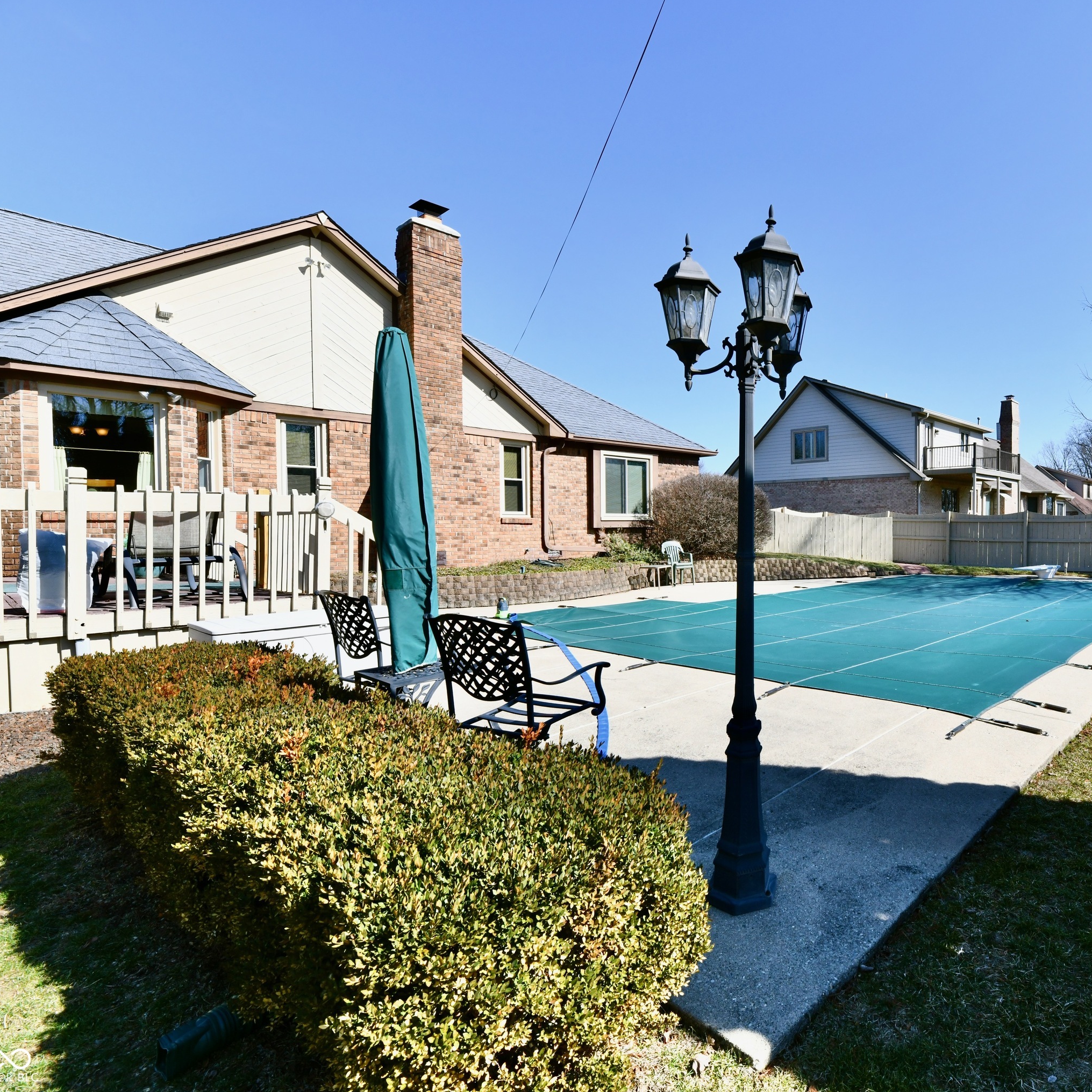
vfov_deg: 80.7
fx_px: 642
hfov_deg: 76.2
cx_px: 786
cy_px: 546
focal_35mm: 18
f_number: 13
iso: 640
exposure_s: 1/640
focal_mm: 14
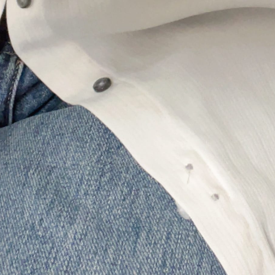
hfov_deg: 18.7
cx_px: 291
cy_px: -56
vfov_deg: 18.3
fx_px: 809
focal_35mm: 90
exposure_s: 1/60
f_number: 2.2
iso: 320
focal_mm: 2.71
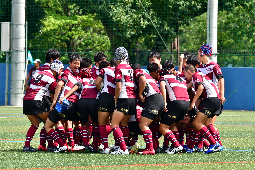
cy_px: 85
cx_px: 127
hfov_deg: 5.0
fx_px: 2904
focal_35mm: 410
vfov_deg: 3.4
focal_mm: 270
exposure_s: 1/800
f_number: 9
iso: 500
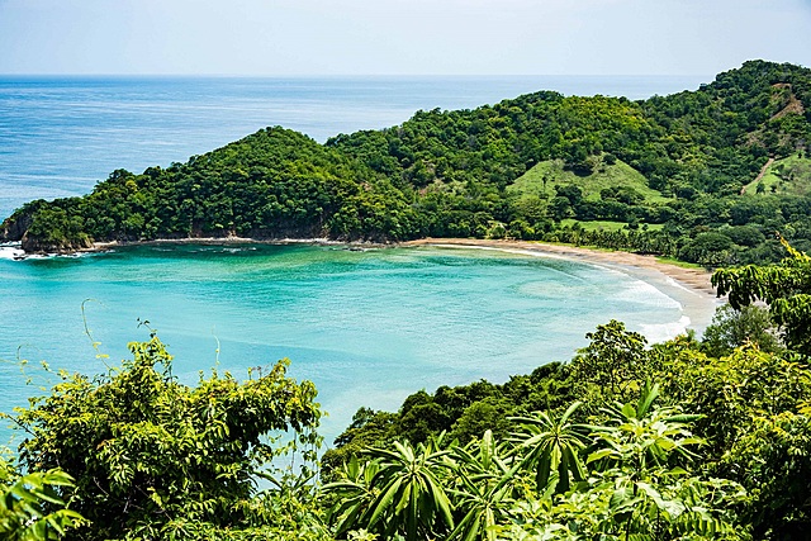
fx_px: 1532
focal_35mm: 68
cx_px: 406
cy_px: 270
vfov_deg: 20.0
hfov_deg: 29.6
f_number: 8
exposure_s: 1/400
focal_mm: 68
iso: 200
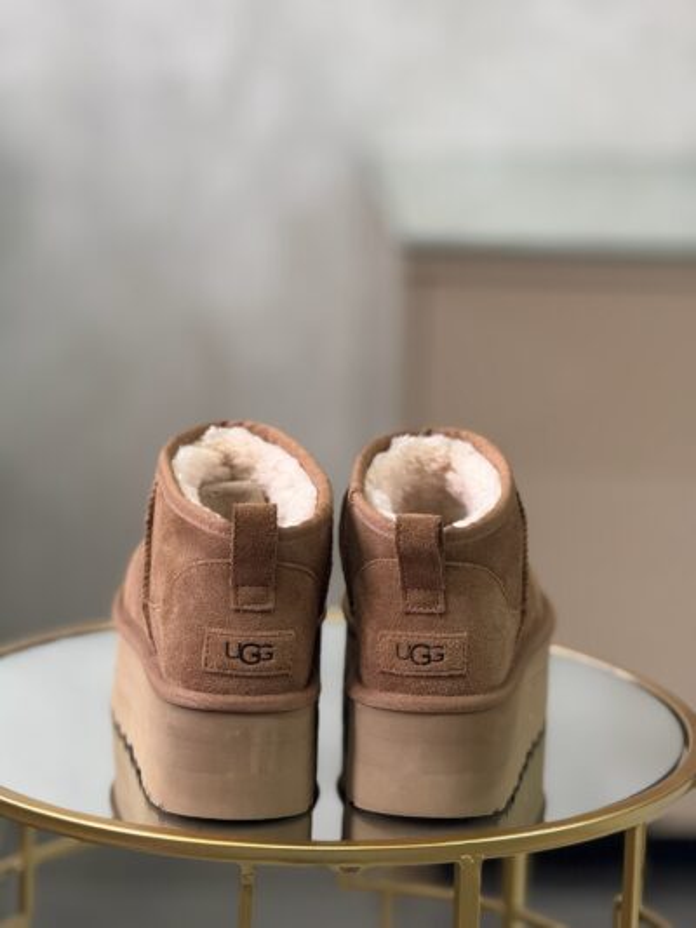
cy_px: 464
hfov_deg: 12.4
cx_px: 348
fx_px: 3216
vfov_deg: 16.4
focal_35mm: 120
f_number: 2.8
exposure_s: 1/98
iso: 250
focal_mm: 15.66
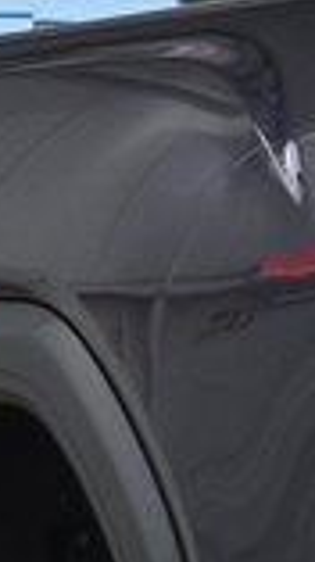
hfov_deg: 3.5
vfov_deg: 6.2
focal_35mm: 349
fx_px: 5196
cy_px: 532
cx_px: 286
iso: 1600
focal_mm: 34
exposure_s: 1/60
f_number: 5
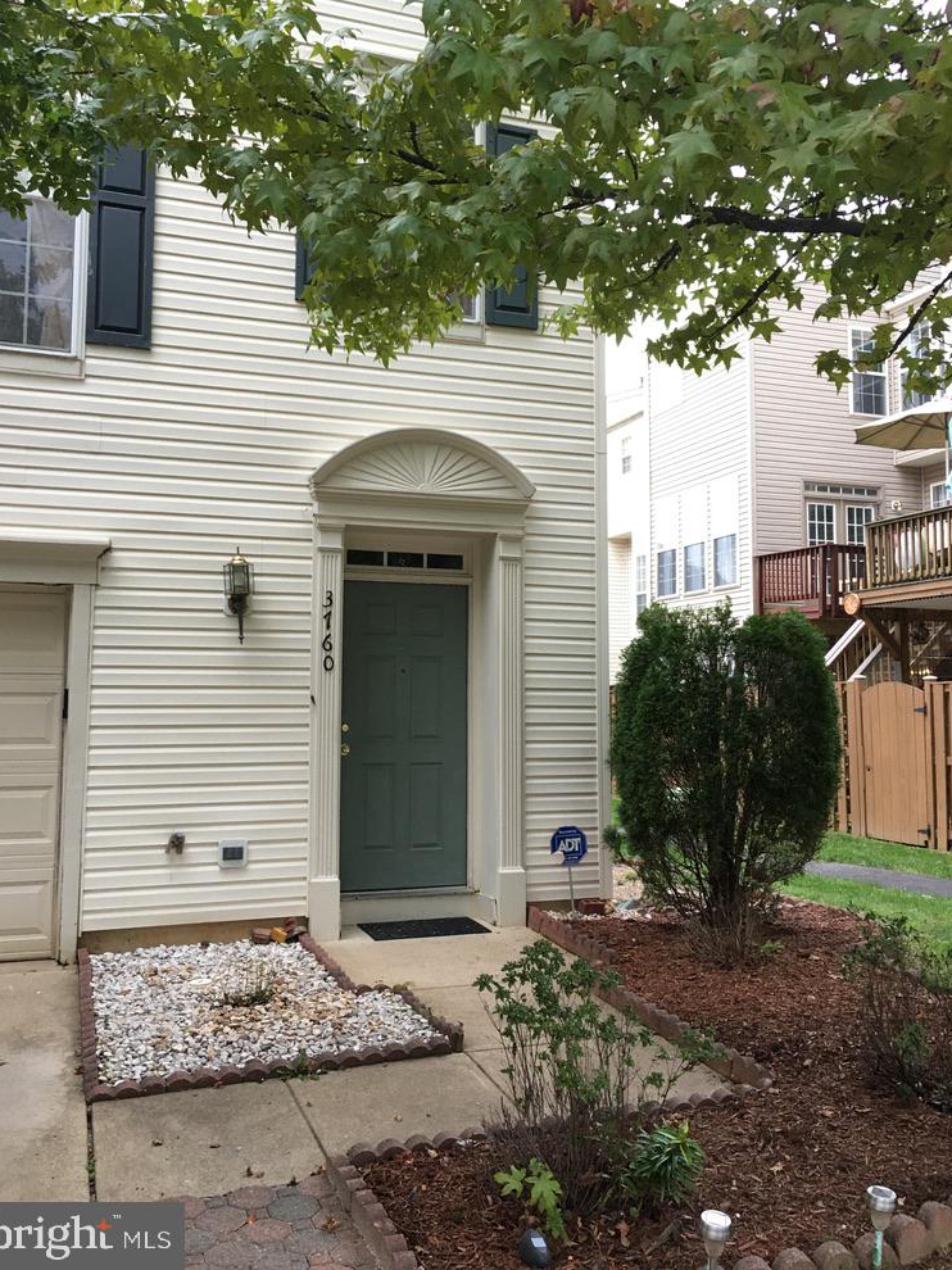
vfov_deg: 60.0
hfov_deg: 46.8
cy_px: 614
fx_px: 1101
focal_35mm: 30
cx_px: 464
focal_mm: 4.15
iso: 40
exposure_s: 1/15
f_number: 2.2
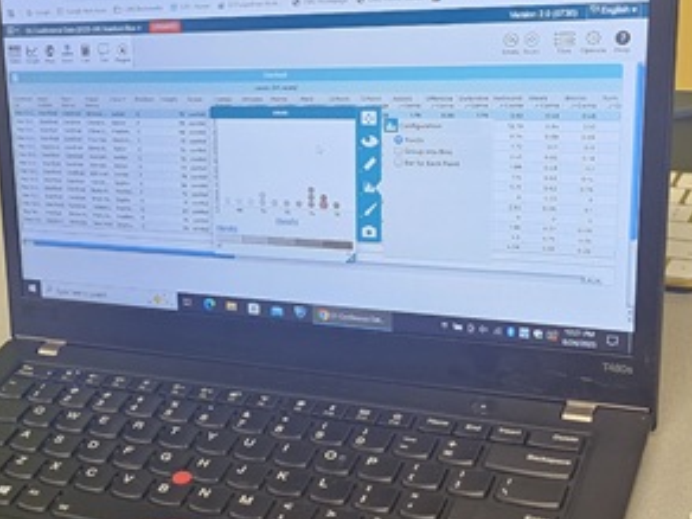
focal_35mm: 63
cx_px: 126
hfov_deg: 29.9
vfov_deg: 23.3
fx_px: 1259
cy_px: 261
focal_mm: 6.3
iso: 500
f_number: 1.7
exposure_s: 1/120
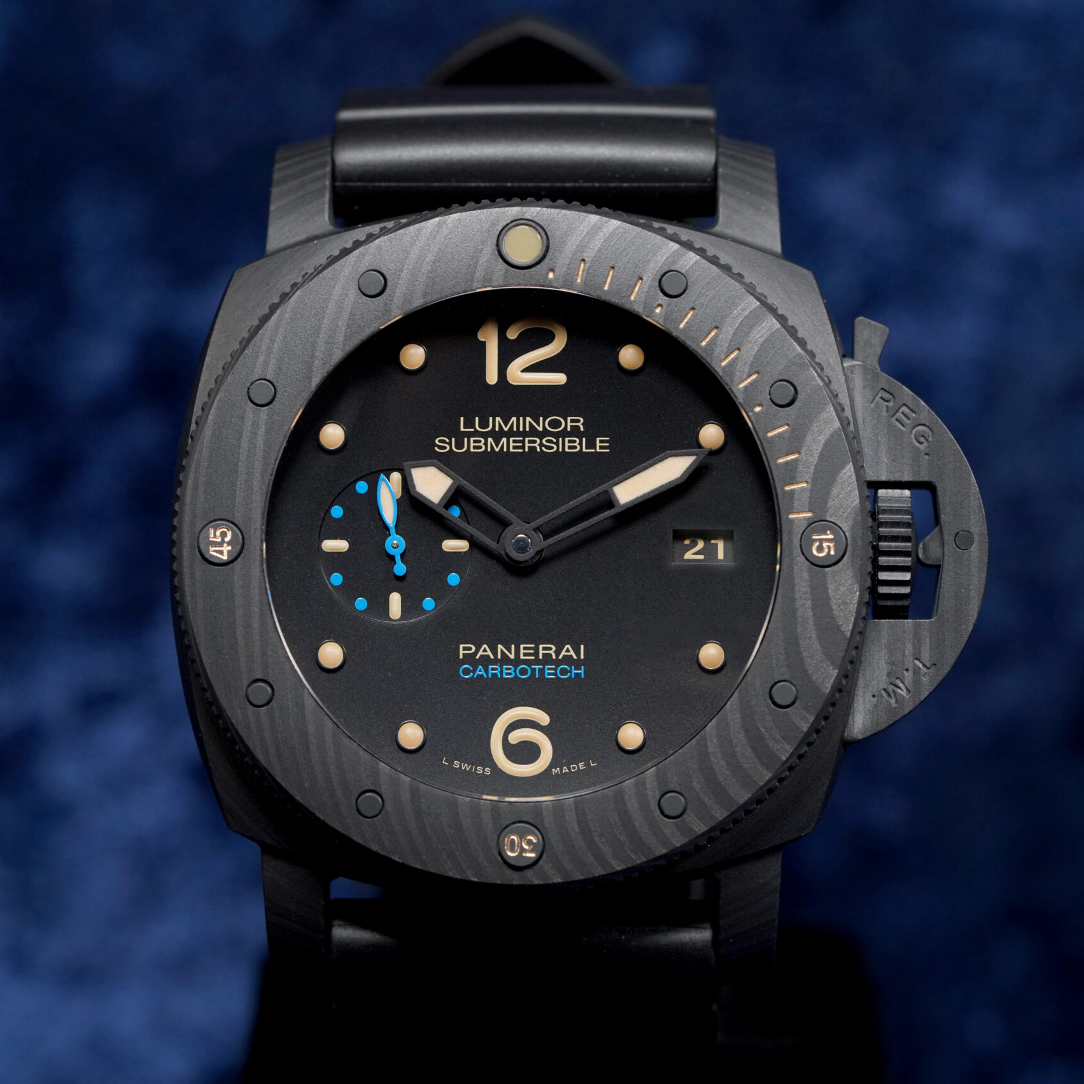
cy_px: 541
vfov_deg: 15.2
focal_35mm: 115
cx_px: 582
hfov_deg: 15.2
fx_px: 4074
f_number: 7.1
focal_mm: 90
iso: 1000
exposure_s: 1/30
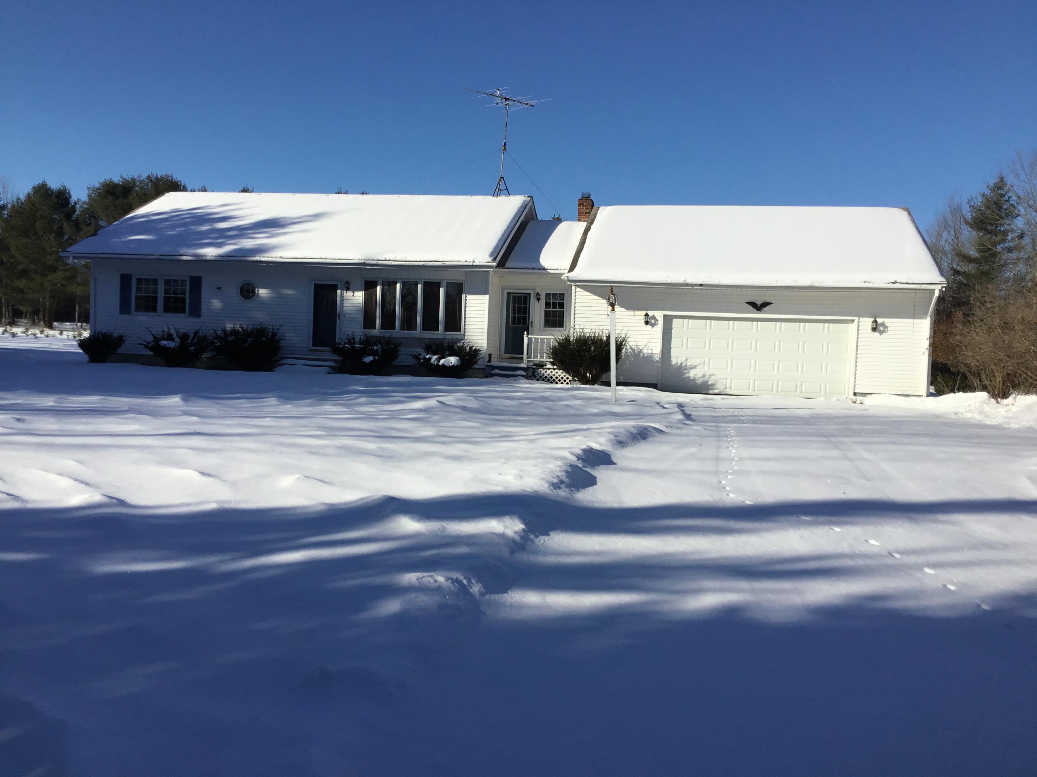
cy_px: 388
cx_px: 518
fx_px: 929
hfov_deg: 58.4
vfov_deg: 45.4
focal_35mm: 31
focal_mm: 3.3
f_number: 2.4
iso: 25
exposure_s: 1/2809
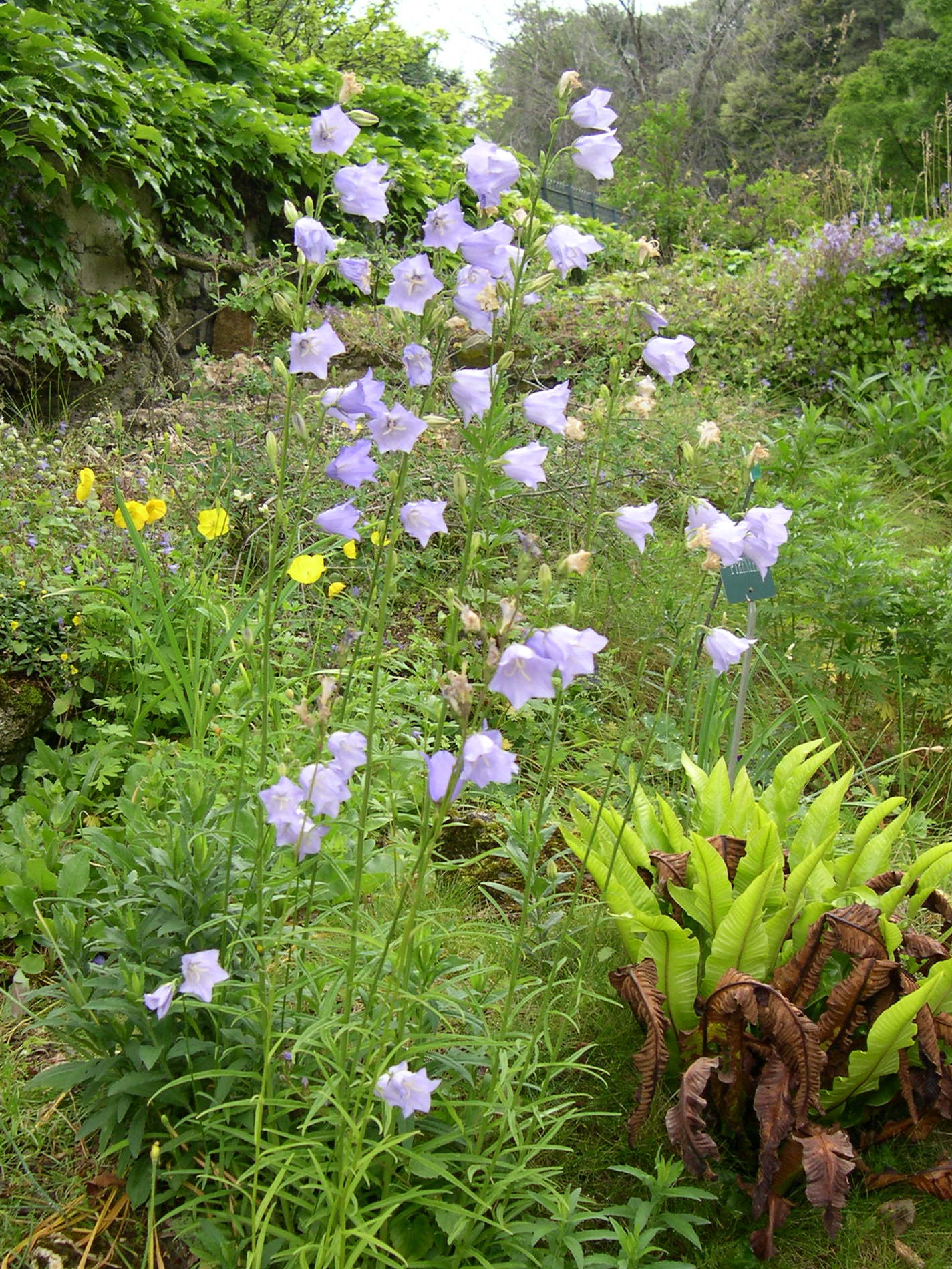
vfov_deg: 46.8
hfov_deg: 36.0
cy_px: 656
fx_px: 1467
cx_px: 480
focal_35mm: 40
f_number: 2.8
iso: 100
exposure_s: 1/155
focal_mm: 8
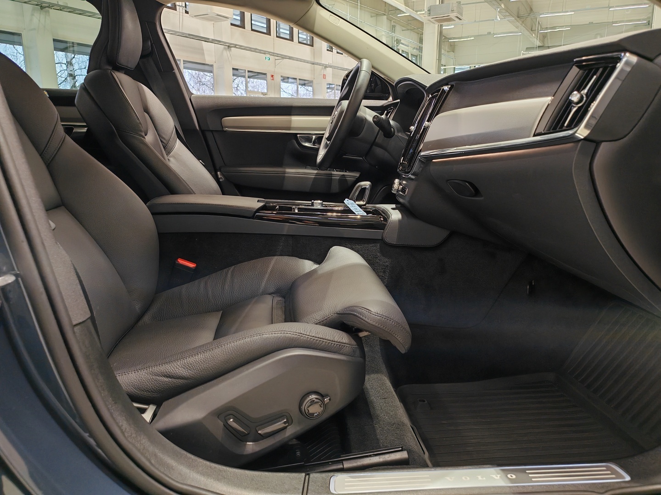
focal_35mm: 26
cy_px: 248
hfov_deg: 67.3
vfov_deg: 53.1
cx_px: 330
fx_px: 496
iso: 160
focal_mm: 5.4
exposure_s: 1/50
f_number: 1.6
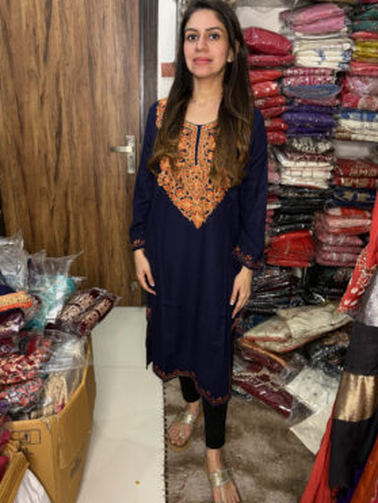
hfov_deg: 49.8
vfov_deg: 63.4
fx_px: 407
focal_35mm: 28
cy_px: 263
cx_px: 196
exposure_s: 1/50
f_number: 1.6
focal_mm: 5.96
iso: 200
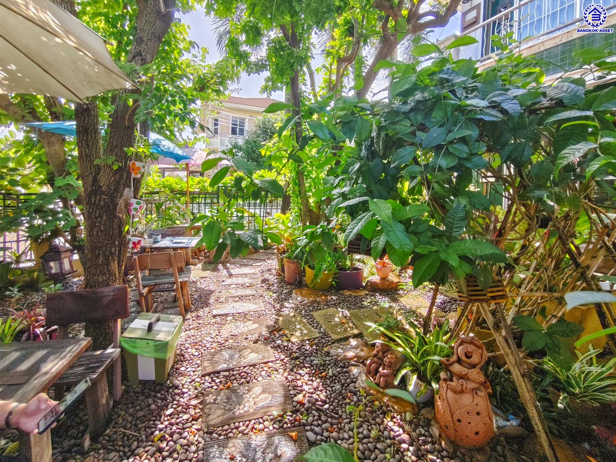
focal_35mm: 23
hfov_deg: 73.9
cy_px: 231
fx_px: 409
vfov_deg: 58.9
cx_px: 308
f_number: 1.9
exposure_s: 1/450
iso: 50
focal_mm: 5.56
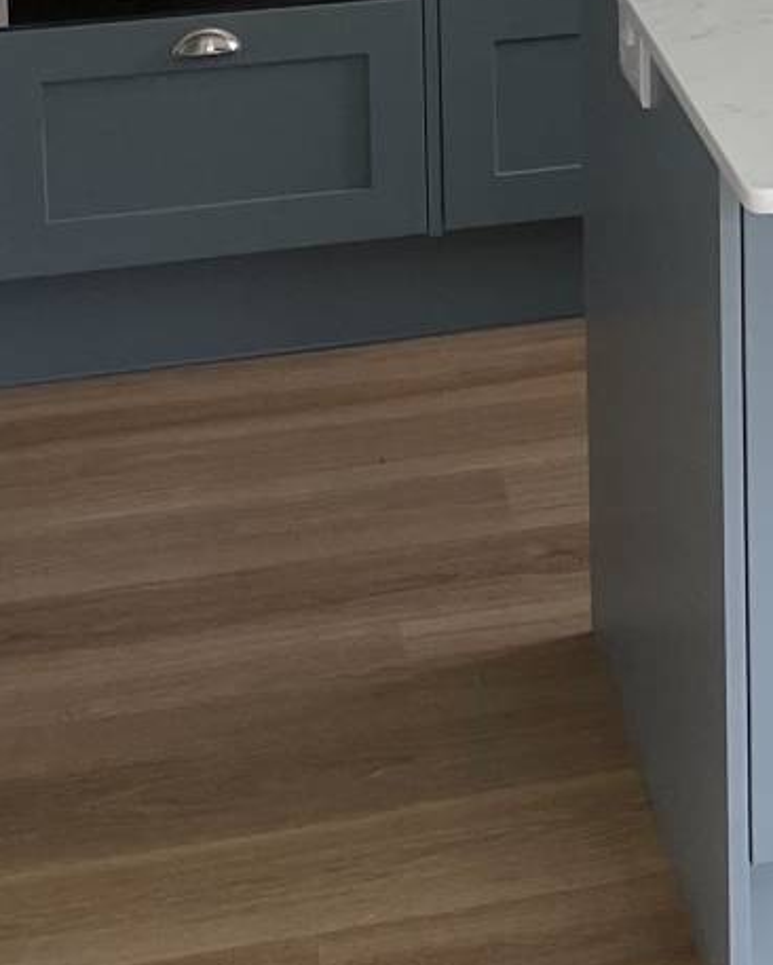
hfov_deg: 13.0
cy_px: -410
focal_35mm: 111
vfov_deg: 16.1
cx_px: 1214
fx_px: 3172
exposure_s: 1/121
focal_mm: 4.2
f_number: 1.6
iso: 100
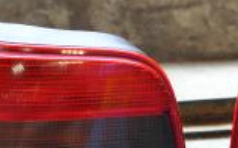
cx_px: 170
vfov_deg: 10.3
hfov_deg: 16.5
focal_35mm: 126
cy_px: 127
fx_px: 816
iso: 800
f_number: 4.2
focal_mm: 26
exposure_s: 1/40
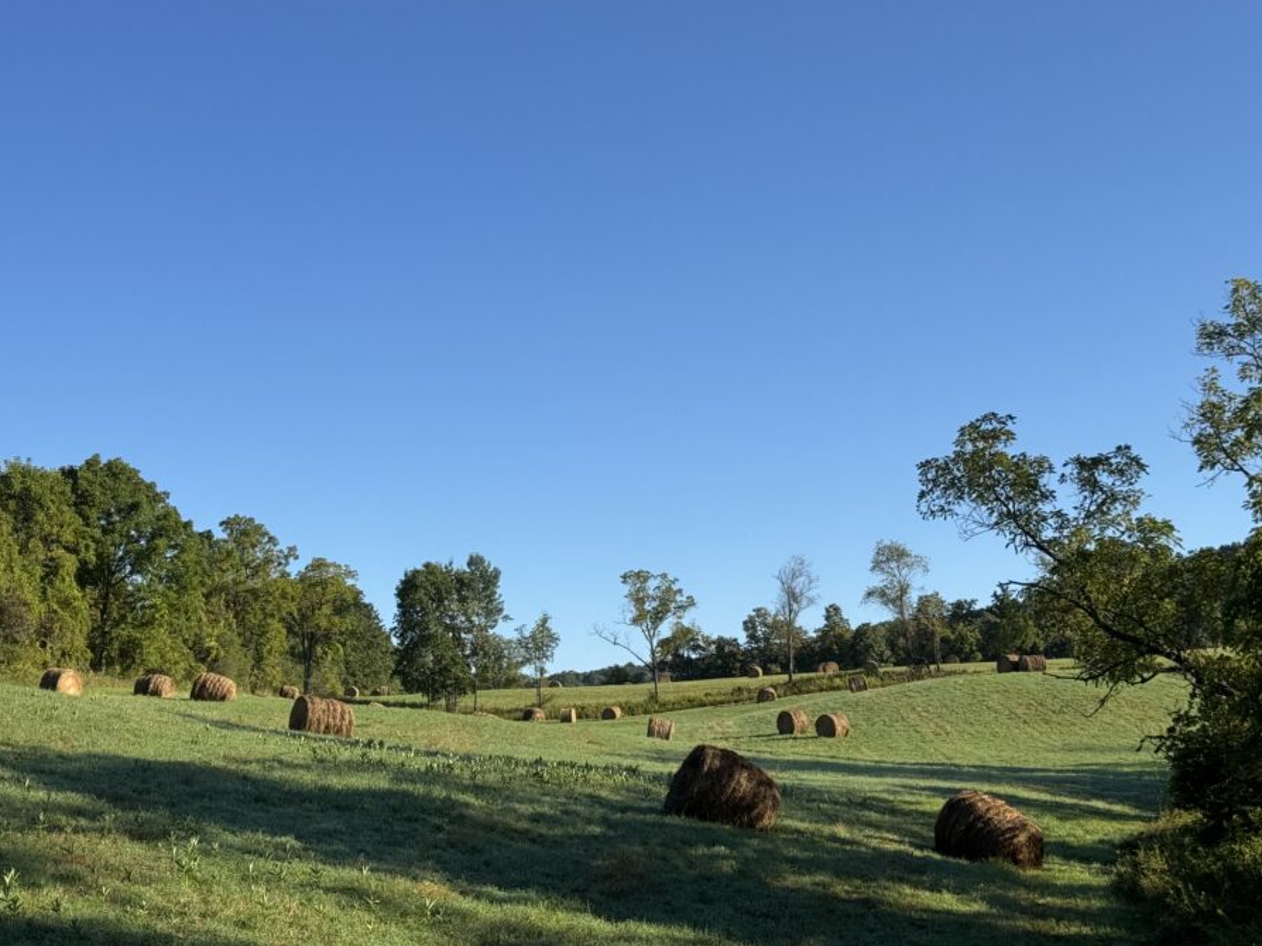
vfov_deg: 26.5
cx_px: 551
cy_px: 419
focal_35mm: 55
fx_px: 2005
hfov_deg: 34.9
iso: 64
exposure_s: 1/2415
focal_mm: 6.76
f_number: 1.78
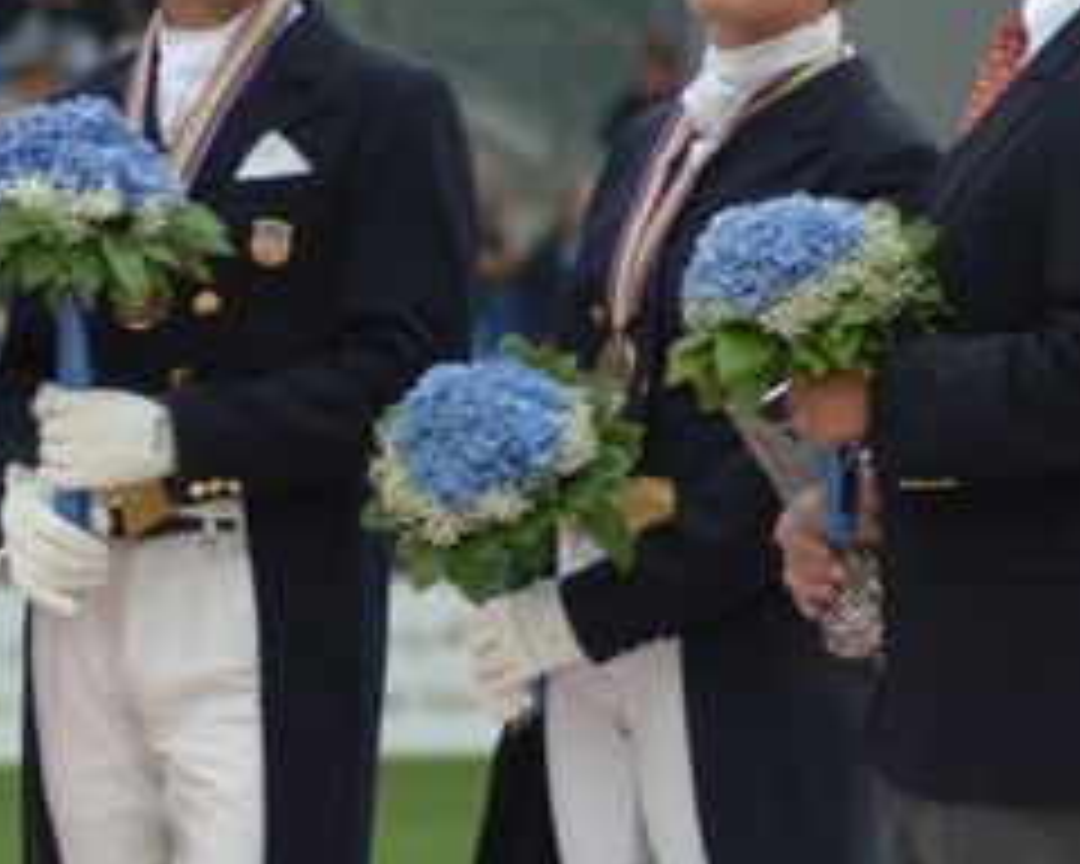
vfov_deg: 2.2
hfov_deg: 2.7
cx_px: 288
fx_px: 22790
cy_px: 353
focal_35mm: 713
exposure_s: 1/250
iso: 200
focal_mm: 190
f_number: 5.6
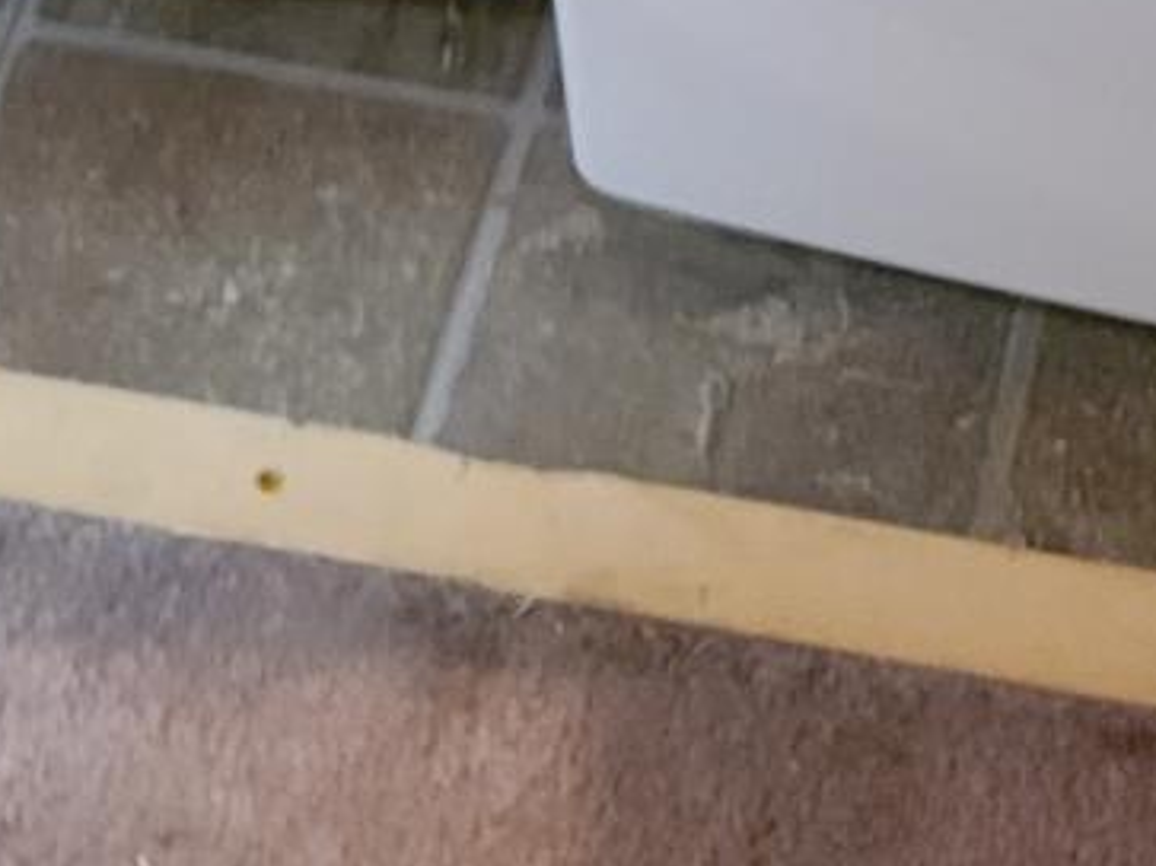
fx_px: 5275
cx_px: 669
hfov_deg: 12.5
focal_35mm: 158
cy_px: -911
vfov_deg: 8.8
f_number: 2
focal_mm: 5.9
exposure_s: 1/17
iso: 500
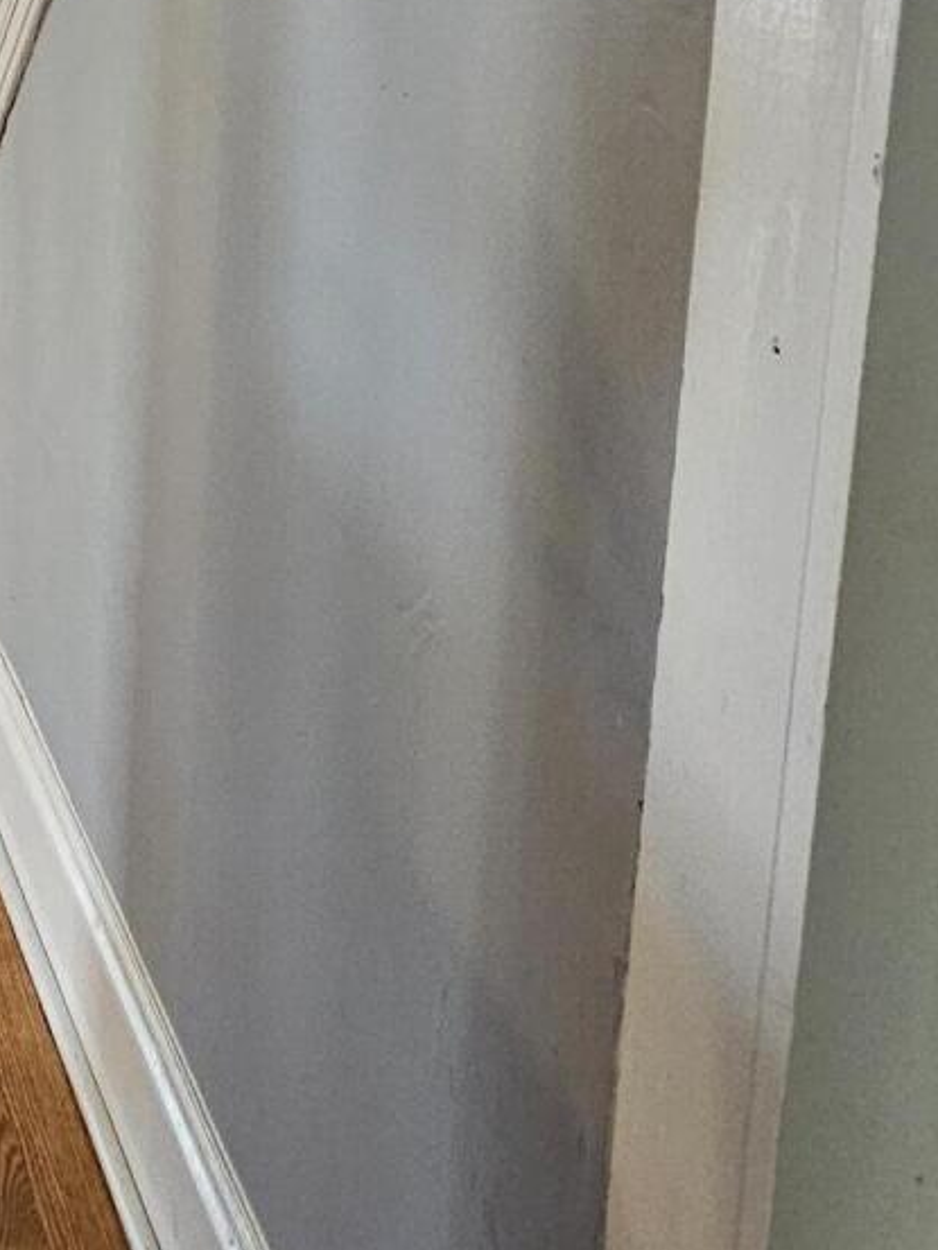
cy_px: -88
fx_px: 1697
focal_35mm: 47
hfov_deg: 23.9
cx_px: -495
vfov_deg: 35.3
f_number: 2.2
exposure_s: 1/30
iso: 320
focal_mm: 2.2
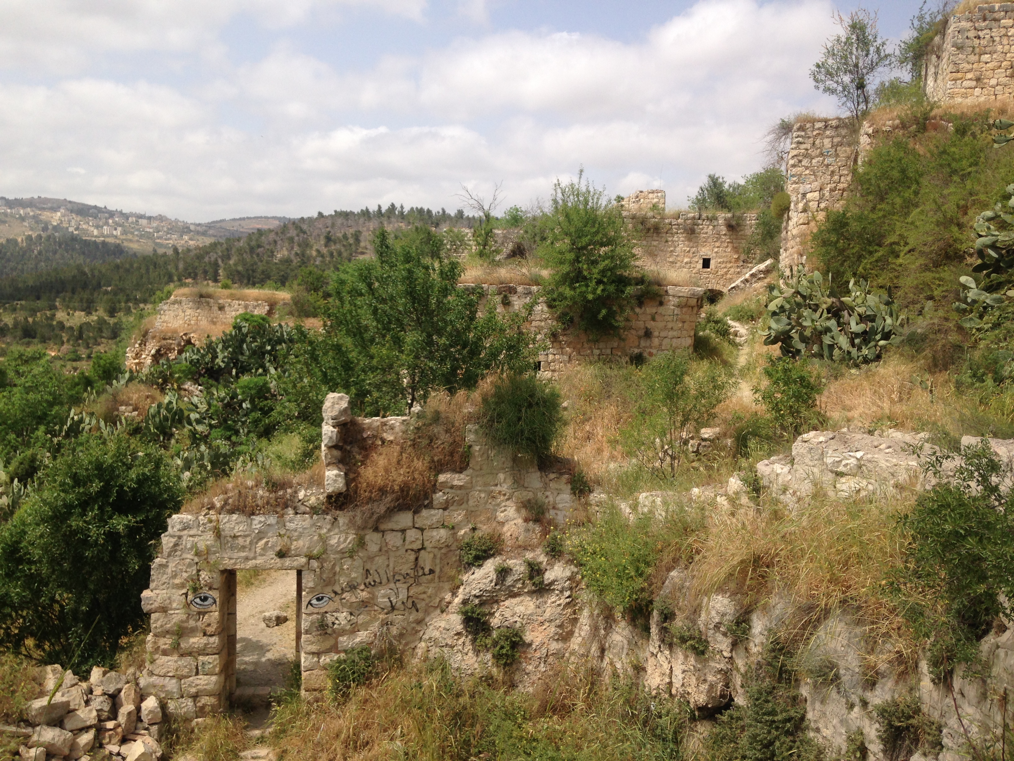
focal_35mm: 33
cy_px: 380
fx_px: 967
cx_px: 507
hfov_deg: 55.4
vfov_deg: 42.9
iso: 50
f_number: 2.4
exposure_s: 1/2008
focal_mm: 4.12
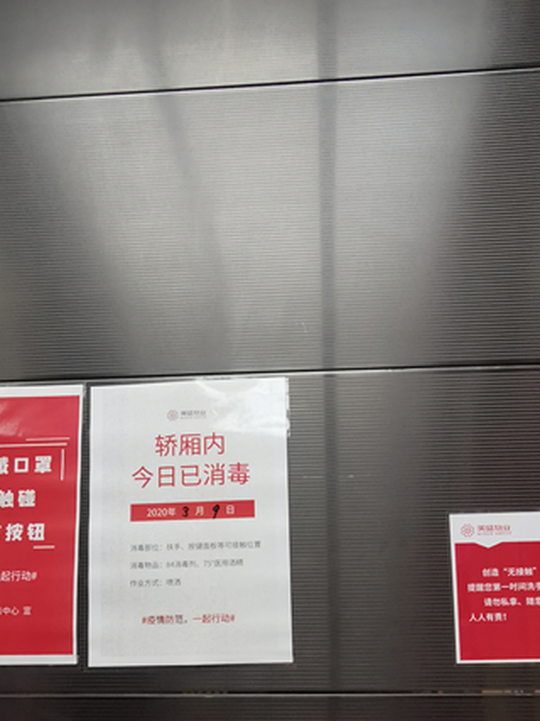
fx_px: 624
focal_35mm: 30
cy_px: 530
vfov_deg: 57.3
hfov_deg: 46.8
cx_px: 285
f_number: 2.2
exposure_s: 1/16.7
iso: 800
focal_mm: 2.35
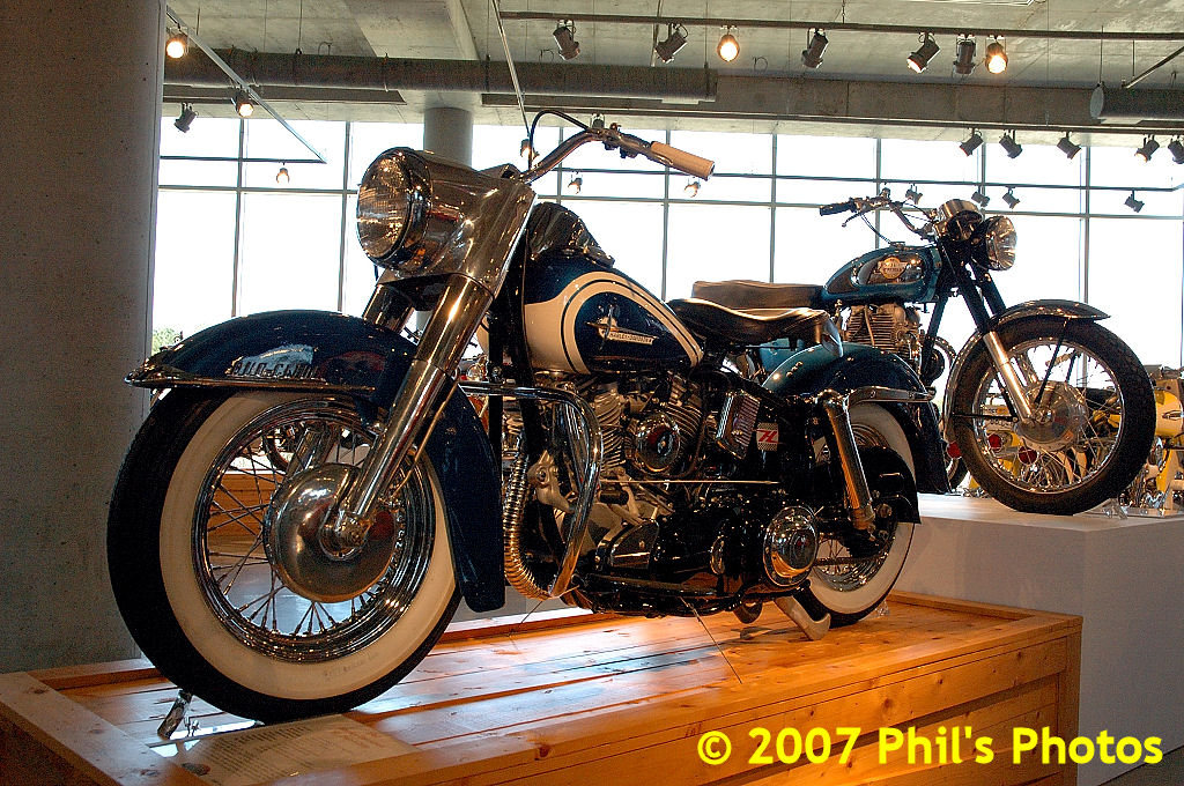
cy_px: 393
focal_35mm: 36
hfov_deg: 53.2
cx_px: 592
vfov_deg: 36.8
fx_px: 1182
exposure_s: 1/60
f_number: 6.3
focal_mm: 24
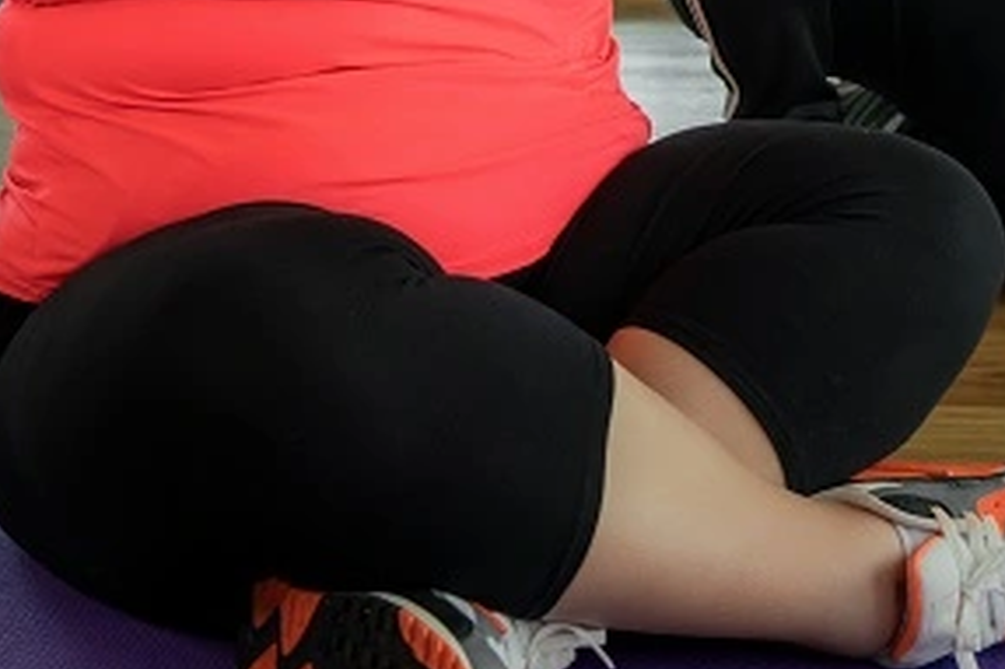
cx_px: 683
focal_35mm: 92
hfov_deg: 22.1
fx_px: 2567
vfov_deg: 14.5
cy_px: -96
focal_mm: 33
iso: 320
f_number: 4
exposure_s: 1/200
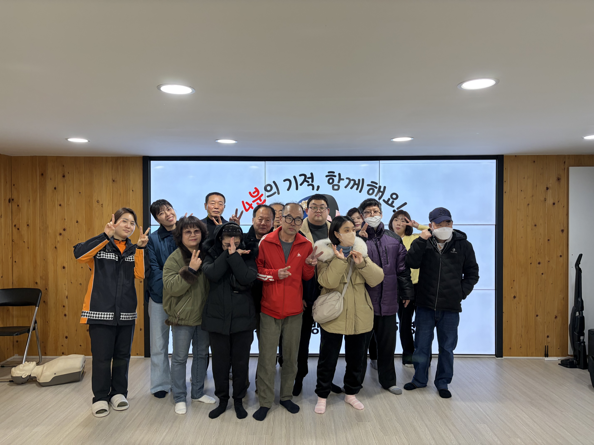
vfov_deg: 53.1
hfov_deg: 67.3
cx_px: 297
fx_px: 446
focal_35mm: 26
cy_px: 222
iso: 80
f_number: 1.6
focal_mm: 5.96
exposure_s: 1/120
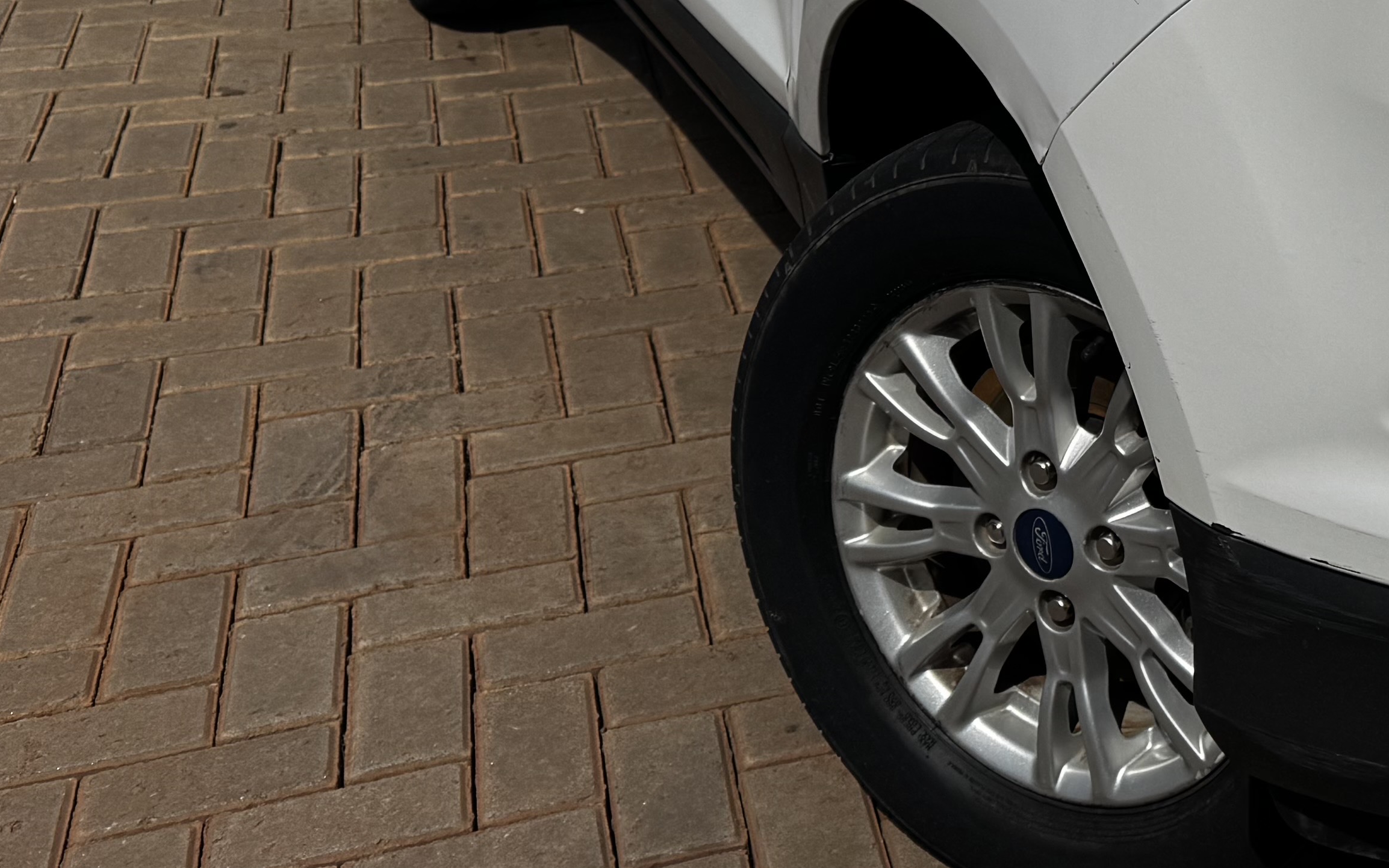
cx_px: 1458
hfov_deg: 29.8
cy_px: -137
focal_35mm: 63
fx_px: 2385
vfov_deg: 19.6
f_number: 1.78
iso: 64
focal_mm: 6.76
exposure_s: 1/12346
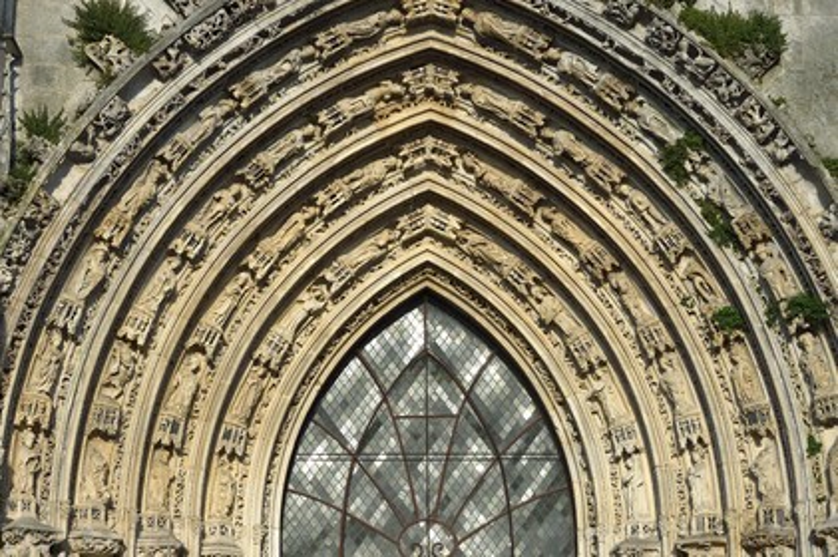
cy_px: 278
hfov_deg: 28.9
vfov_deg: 19.4
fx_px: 1628
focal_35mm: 70
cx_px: 419
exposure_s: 1/250
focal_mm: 70
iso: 200
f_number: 9
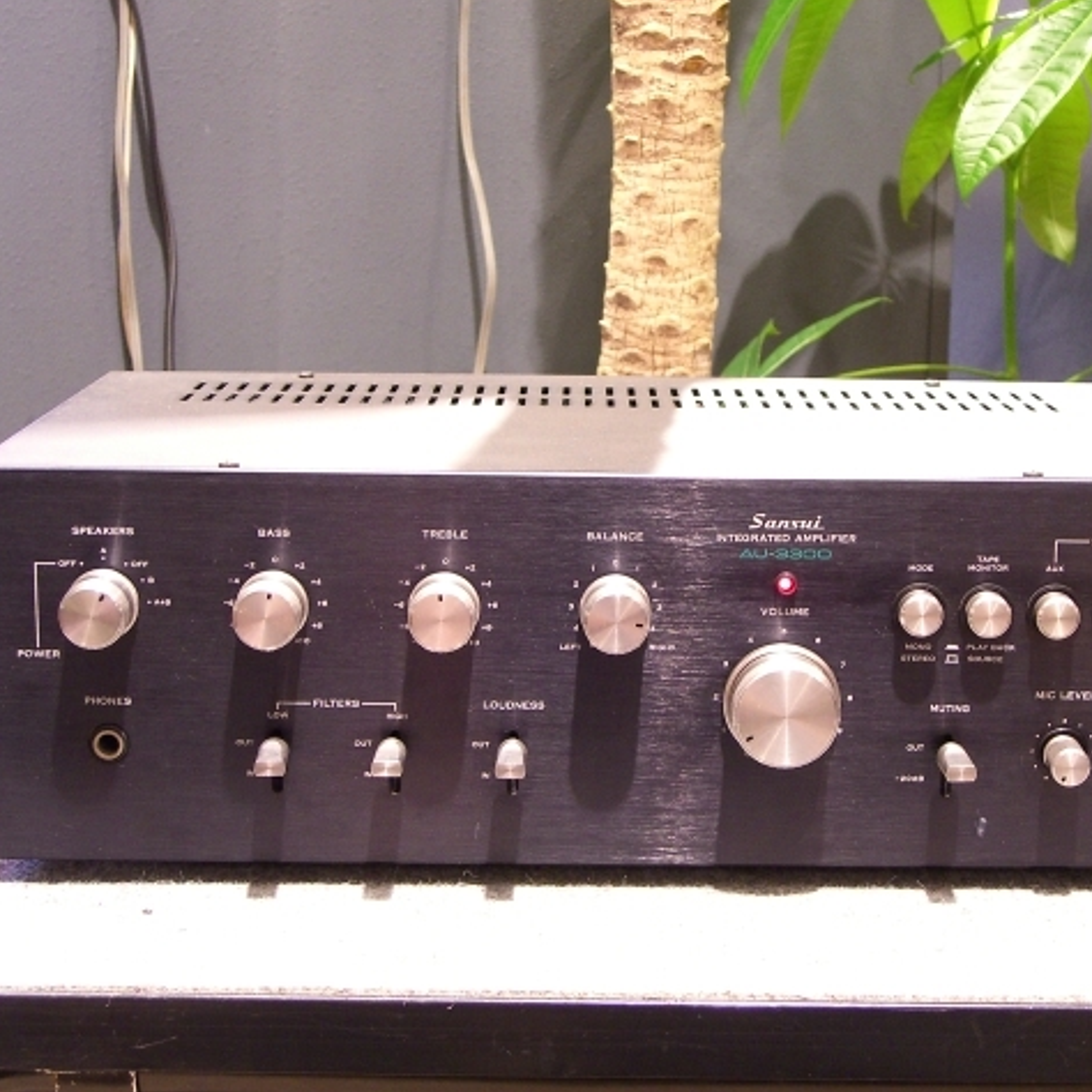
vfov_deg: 25.4
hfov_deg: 25.3
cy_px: 541
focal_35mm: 68
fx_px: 2427
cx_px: 647
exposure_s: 1/5
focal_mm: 11.8
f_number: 3.6
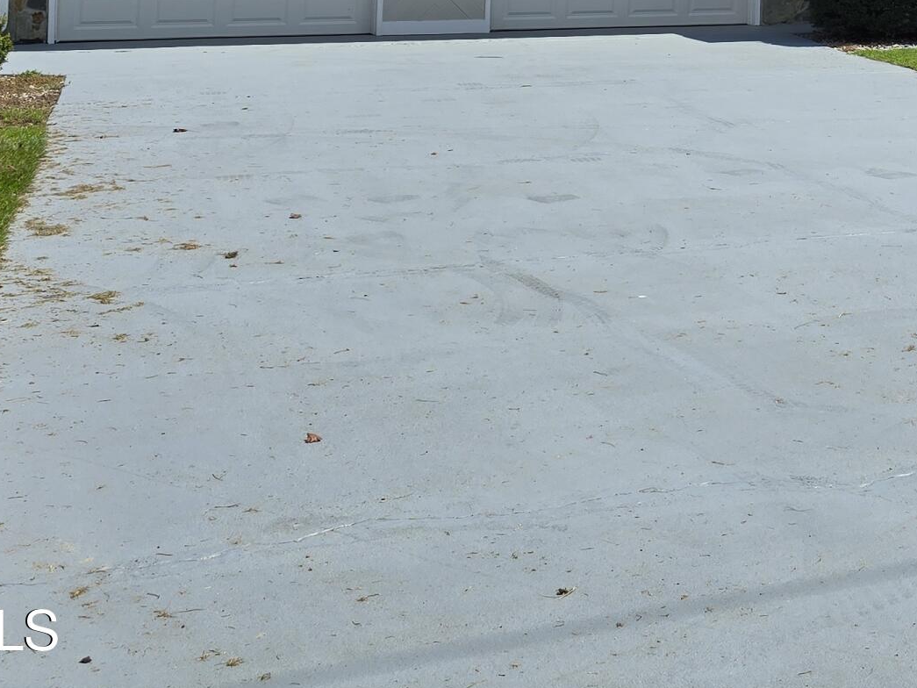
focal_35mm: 66
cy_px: -266
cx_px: 955
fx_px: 1749
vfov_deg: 20.0
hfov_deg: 27.4
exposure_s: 1/1347
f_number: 1.7
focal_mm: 6.3
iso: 12
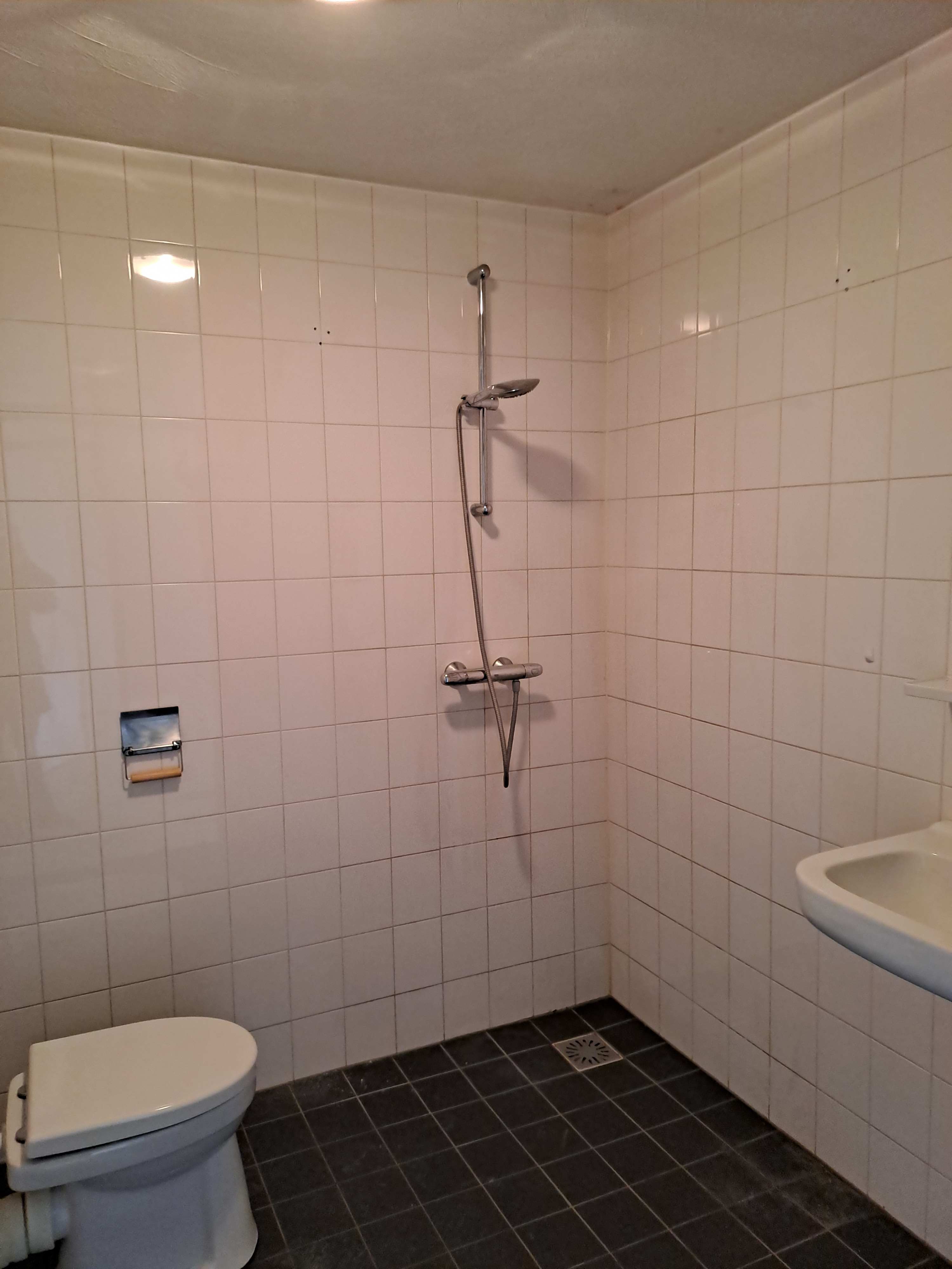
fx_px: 917
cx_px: 476
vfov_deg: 69.4
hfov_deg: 54.9
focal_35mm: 25
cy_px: 634
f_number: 1.8
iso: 400
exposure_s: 1/25
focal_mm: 4.65
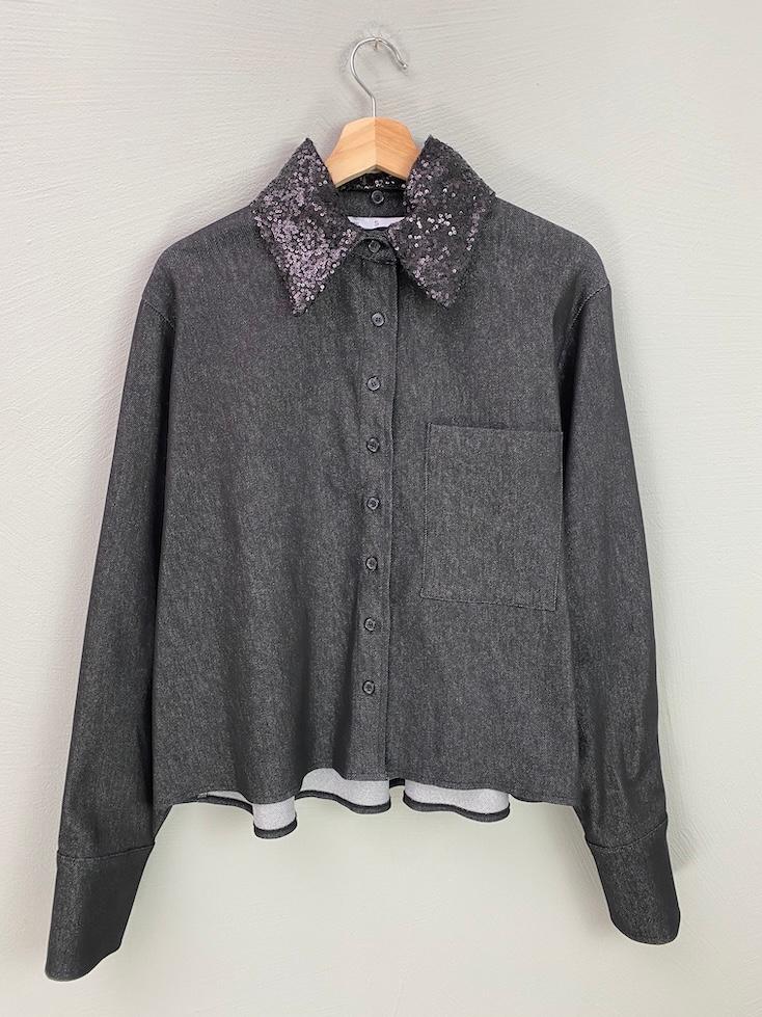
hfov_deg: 53.1
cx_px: 381
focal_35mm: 26
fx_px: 763
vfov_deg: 67.3
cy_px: 508
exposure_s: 1/50
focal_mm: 4.25
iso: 64
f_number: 1.8
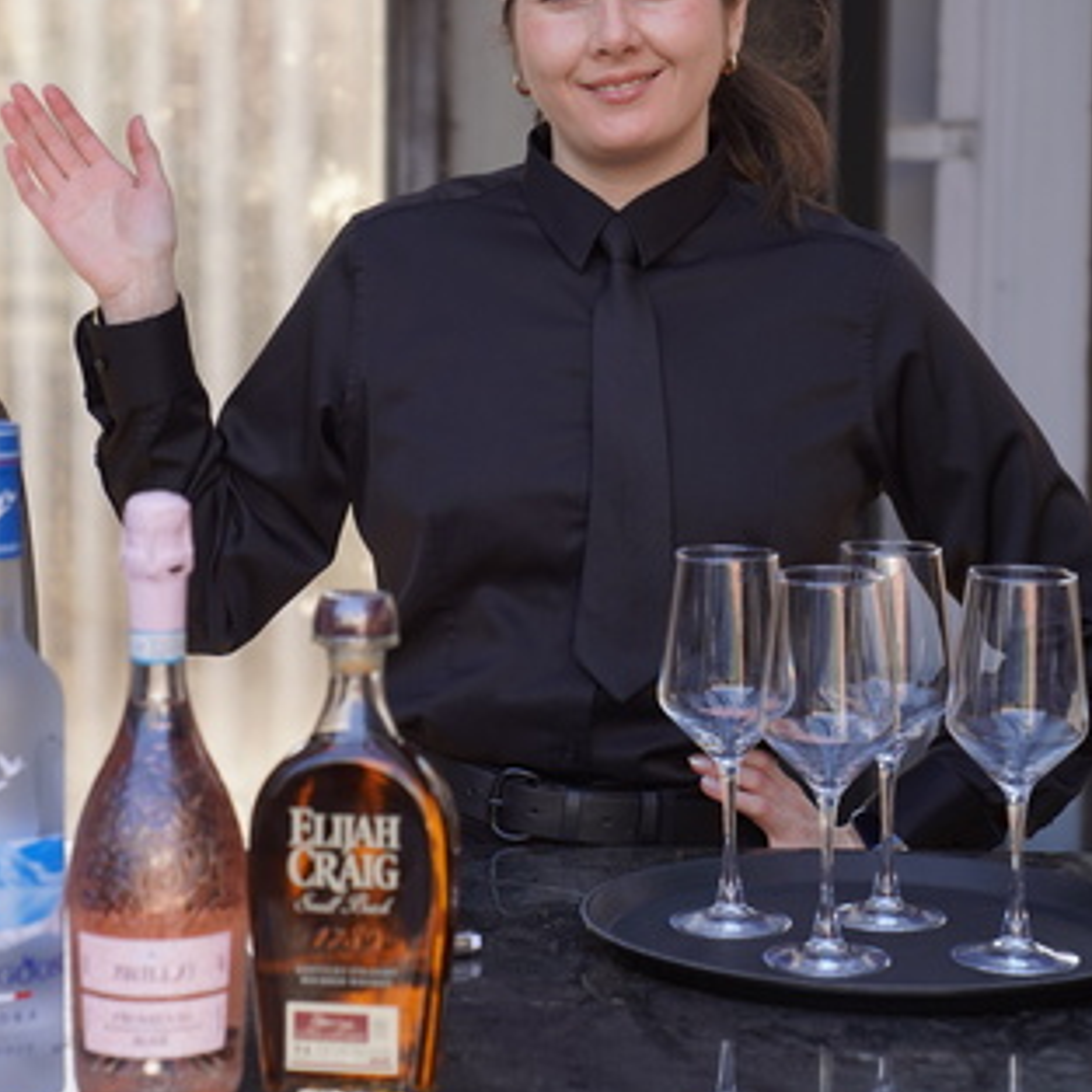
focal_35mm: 114
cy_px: 443
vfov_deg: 15.3
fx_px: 4069
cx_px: 440
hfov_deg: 15.3
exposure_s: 1/160
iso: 250
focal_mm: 70
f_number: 4
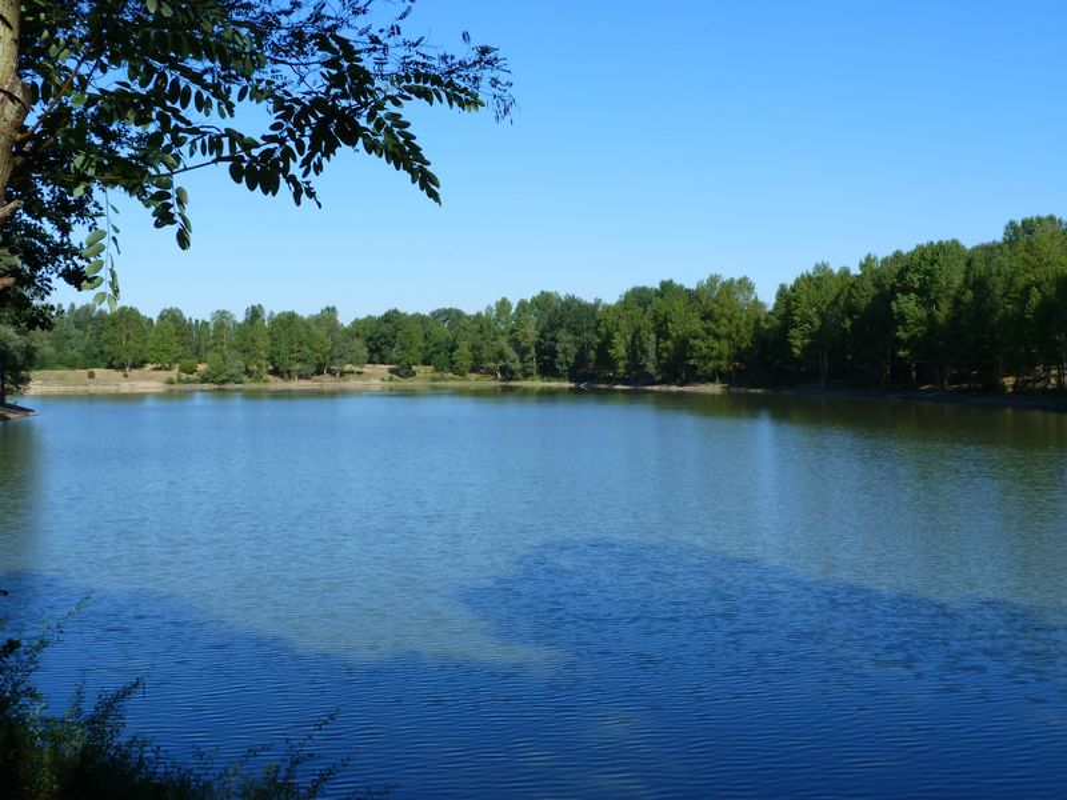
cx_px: 534
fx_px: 1325
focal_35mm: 43
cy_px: 400
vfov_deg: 33.6
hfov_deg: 43.9
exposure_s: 1/320
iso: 80
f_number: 5.6
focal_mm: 7.8
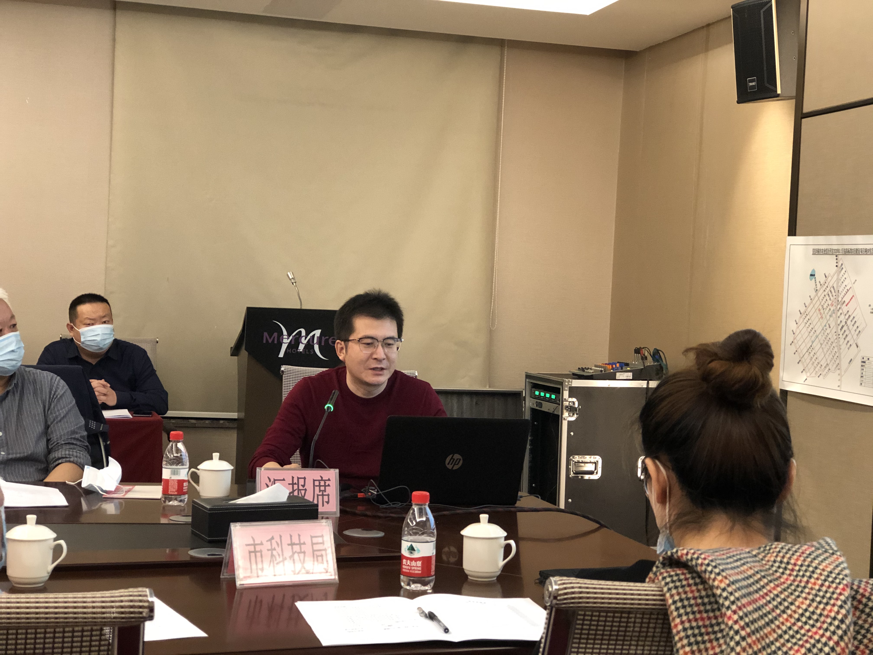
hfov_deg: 33.8
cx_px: 436
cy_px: 328
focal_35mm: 57
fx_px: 1438
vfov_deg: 25.7
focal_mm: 6.6
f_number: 2.8
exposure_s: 1/60
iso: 640
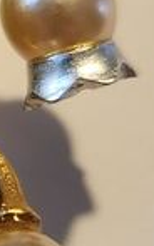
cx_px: -211
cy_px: 159
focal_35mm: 166
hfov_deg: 7.4
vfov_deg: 12.6
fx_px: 1114
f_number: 1.8
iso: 400
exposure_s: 1/100
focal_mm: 5.4
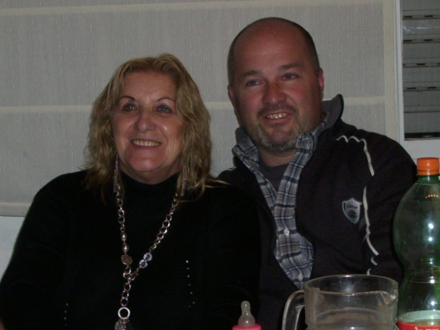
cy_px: 165
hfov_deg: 58.4
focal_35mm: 31
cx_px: 220
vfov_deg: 45.4
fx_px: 394
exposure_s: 1/60
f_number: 2.8
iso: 50
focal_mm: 6.2
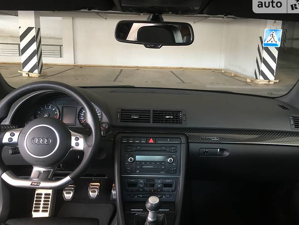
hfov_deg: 56.8
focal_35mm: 32
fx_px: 276
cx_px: 153
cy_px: 115
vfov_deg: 44.2
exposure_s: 1/33
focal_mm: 4.2
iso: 100
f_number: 2.2
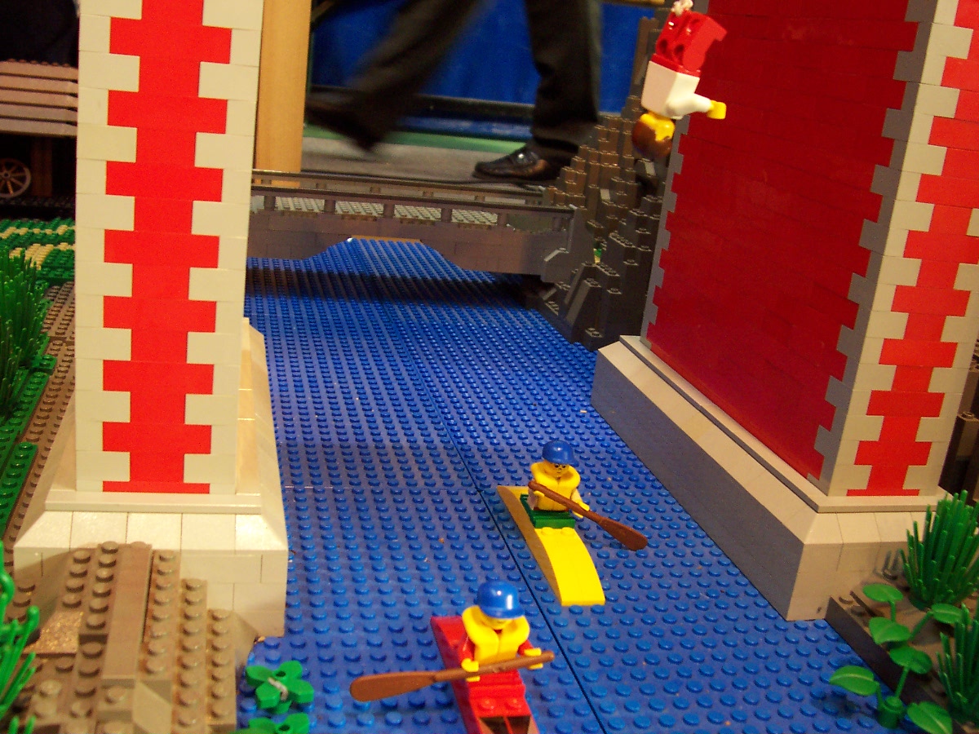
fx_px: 1046
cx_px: 490
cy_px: 367
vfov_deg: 38.7
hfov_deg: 50.1
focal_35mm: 37
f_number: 2.8
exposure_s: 1/20
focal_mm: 5.6
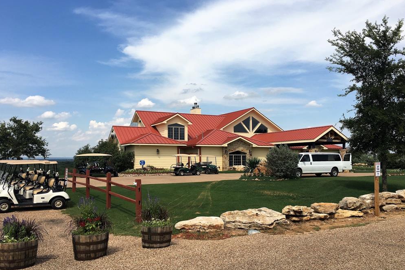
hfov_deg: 60.3
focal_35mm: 31
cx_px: 202
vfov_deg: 42.3
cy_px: 142
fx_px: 349
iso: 25
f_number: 2.2
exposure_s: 1/2024
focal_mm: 4.15
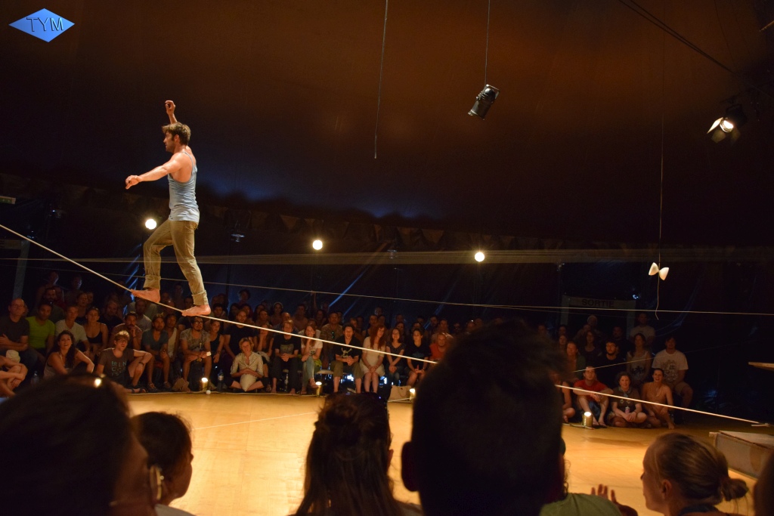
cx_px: 387
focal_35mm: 27
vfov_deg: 47.9
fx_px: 581
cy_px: 258
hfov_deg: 67.4
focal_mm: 18
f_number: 3.5
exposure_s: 1/50
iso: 3200
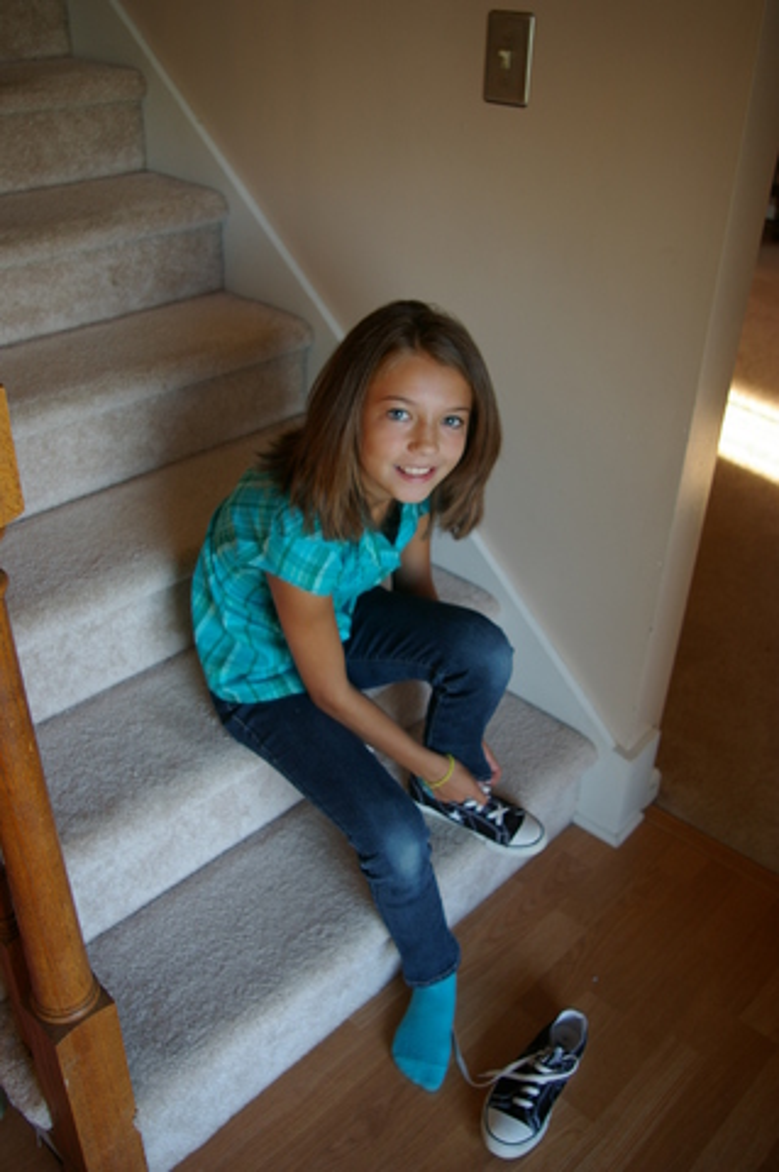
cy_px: 586
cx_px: 390
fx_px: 1025
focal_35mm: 32
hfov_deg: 41.6
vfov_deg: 59.5
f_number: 4
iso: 200
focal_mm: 21
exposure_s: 1/20
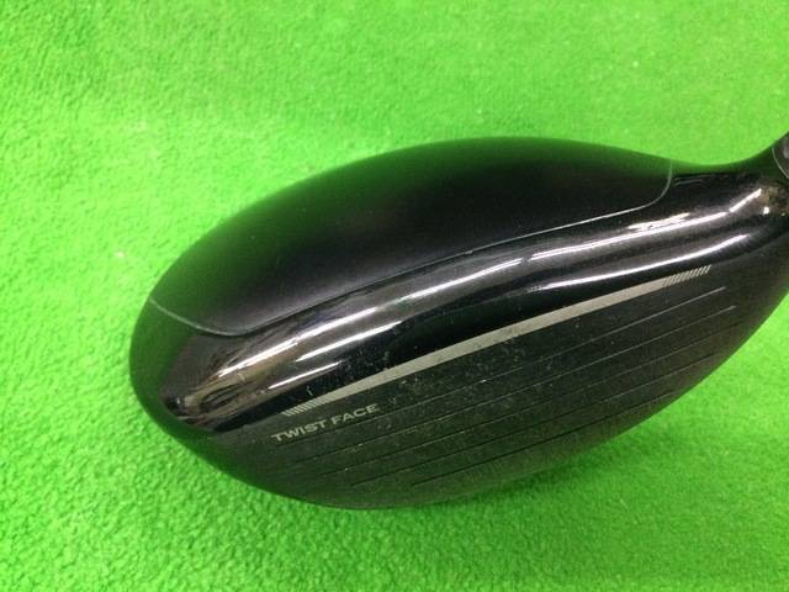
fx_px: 707
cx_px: 394
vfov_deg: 45.4
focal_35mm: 31
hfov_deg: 58.4
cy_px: 296
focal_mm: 3.3
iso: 200
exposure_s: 1/20
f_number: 2.4
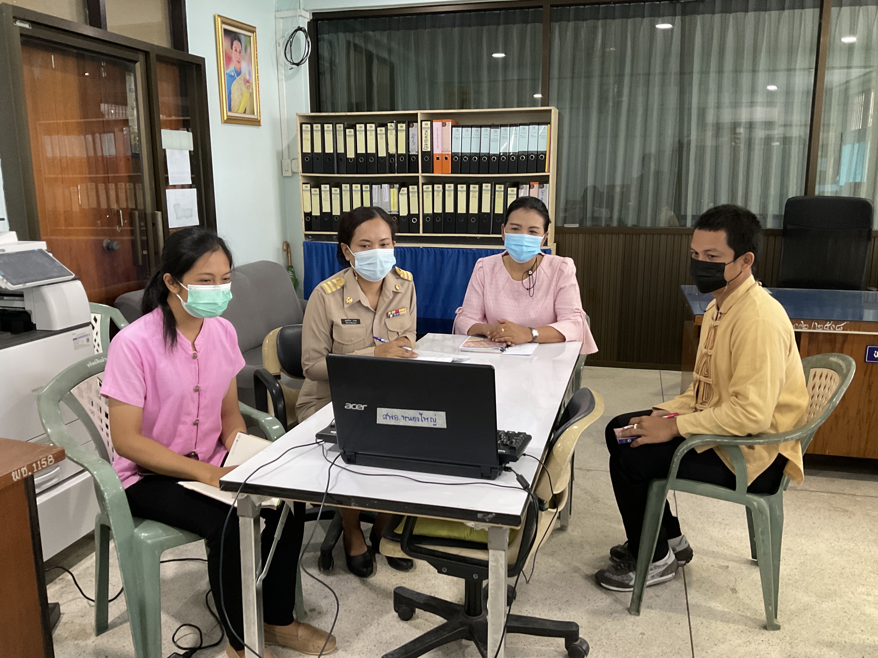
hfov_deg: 61.7
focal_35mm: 29
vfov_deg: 48.2
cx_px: 439
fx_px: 736
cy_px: 329
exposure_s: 1/33
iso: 200
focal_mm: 3
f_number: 1.8
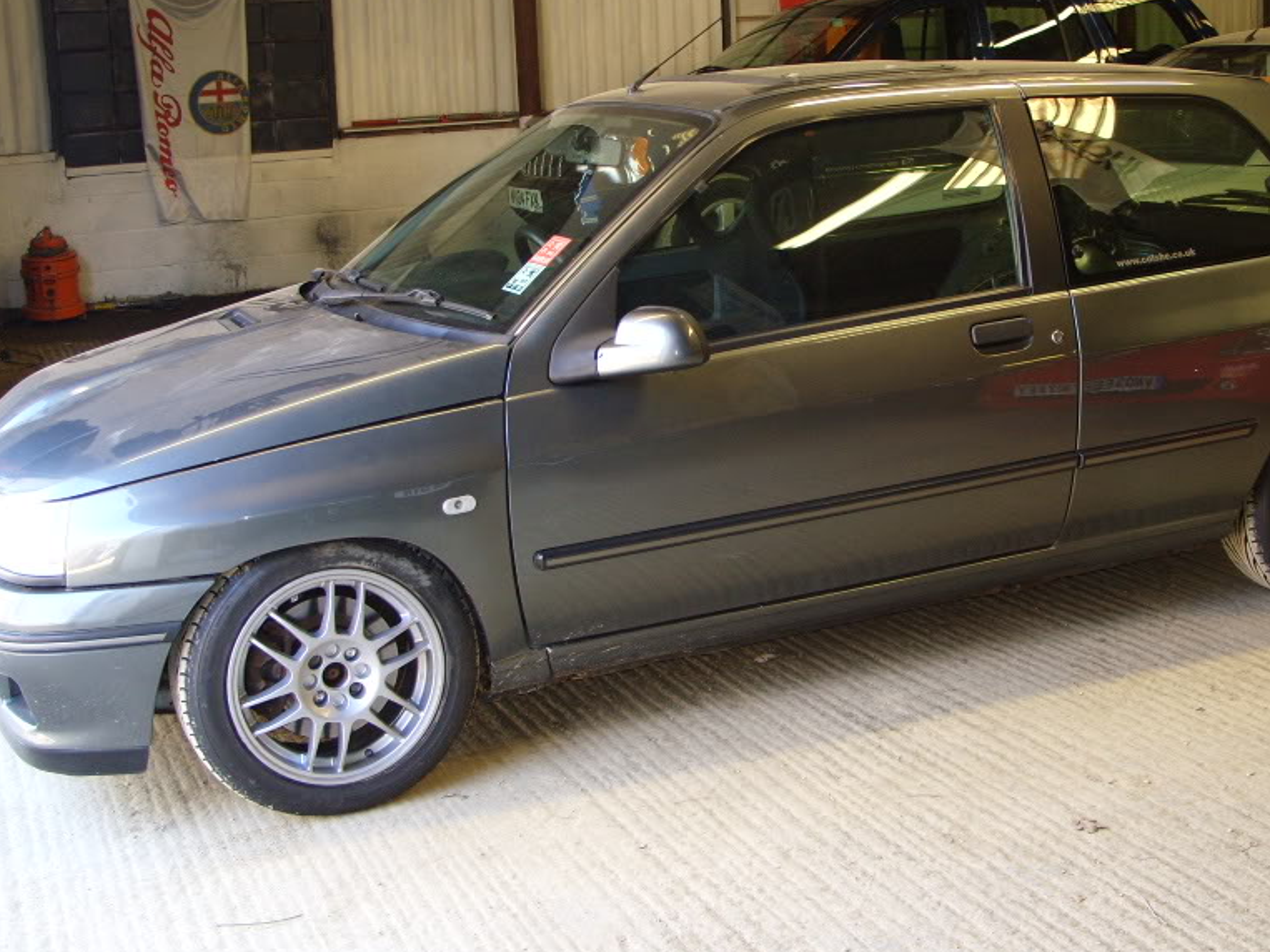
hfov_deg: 37.4
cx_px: 741
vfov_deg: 28.5
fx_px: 1871
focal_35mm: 51
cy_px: 389
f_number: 2.8
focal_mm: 7.8
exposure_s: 1/30
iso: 200
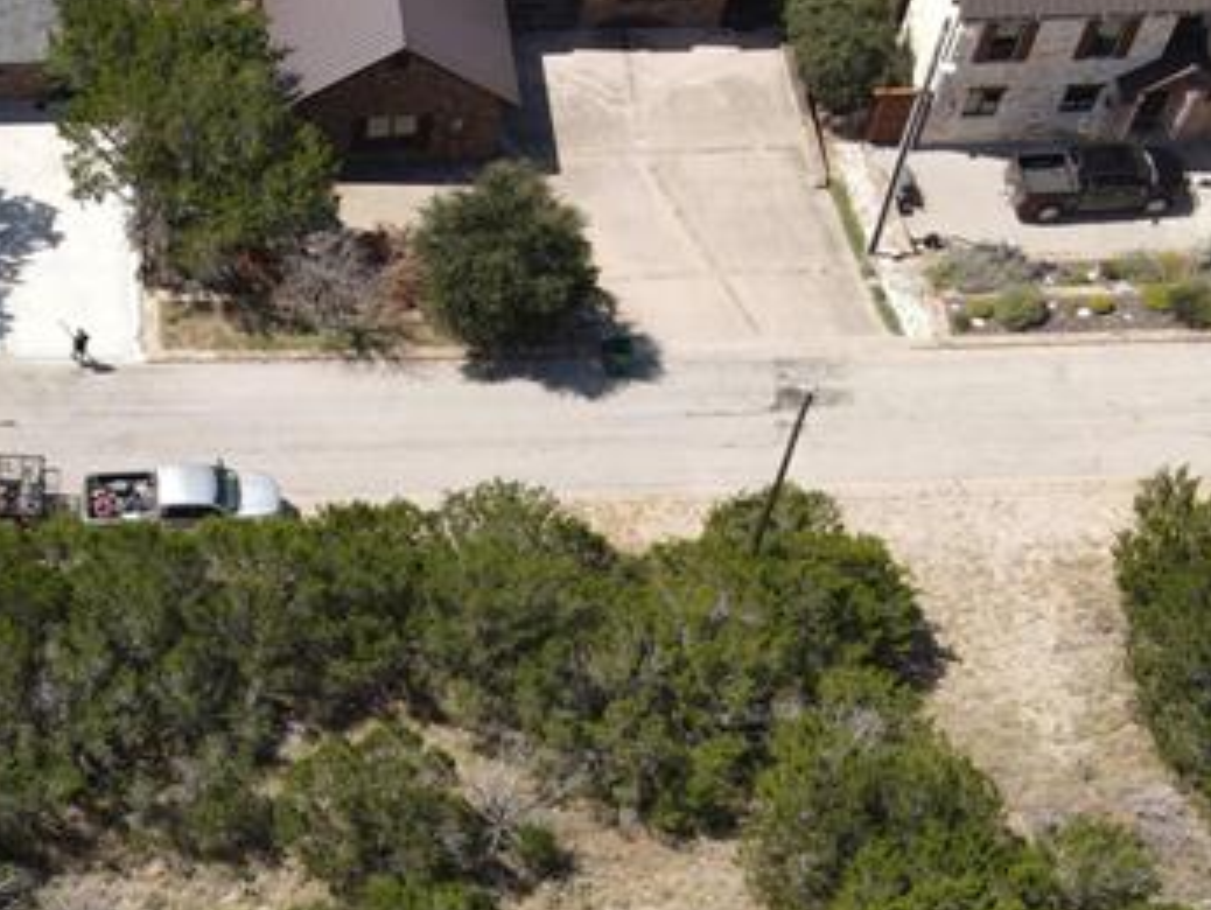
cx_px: 70
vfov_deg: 20.3
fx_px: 2486
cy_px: 812
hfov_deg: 26.3
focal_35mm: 71
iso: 100
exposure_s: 1/500
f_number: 2.8
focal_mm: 4.5
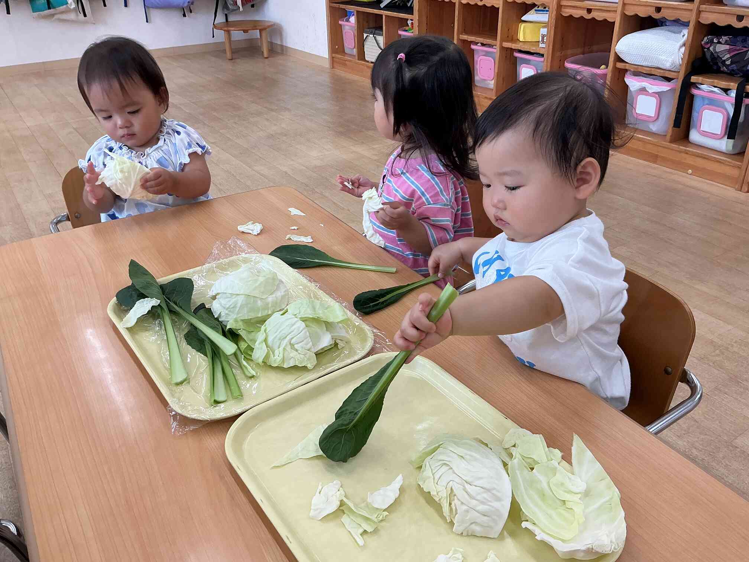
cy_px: 281
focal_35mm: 29
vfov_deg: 48.2
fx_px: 627
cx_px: 374
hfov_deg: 61.7
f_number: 1.8
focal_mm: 3
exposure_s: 1/120
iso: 32
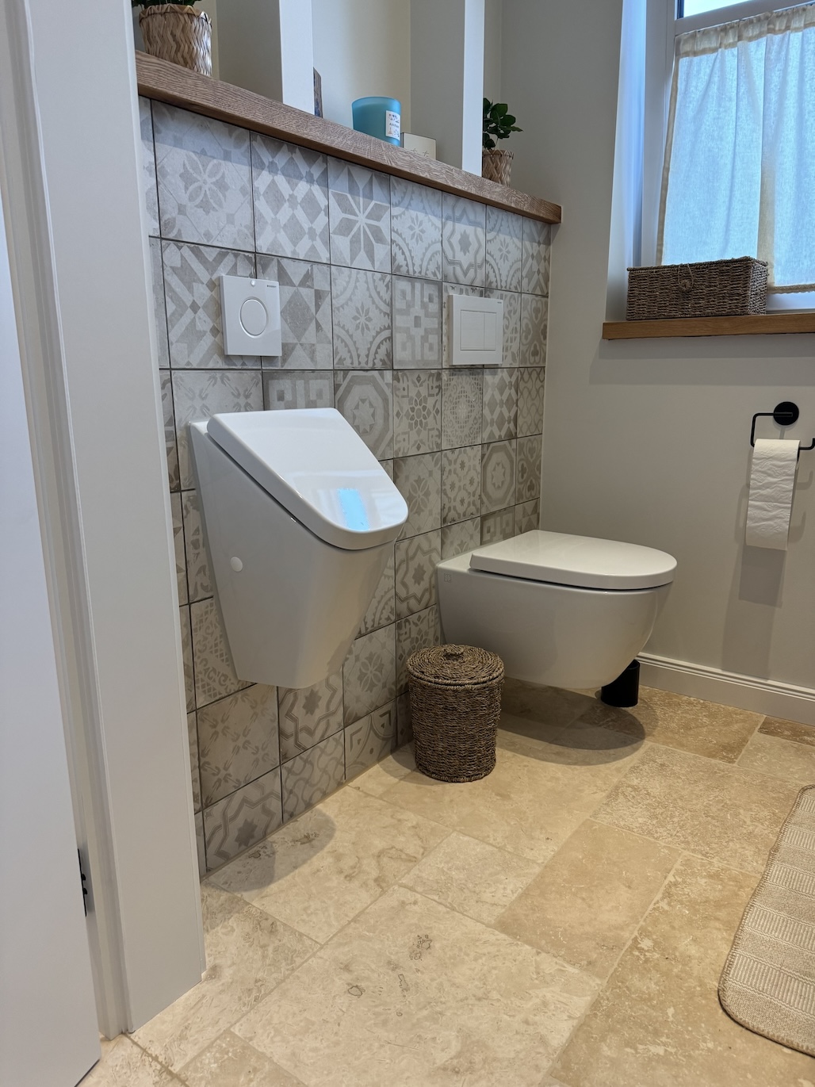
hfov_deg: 56.8
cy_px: 544
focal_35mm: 24
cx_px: 408
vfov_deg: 71.6
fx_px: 754
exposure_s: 1/100
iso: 160
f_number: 1.78
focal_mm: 6.76
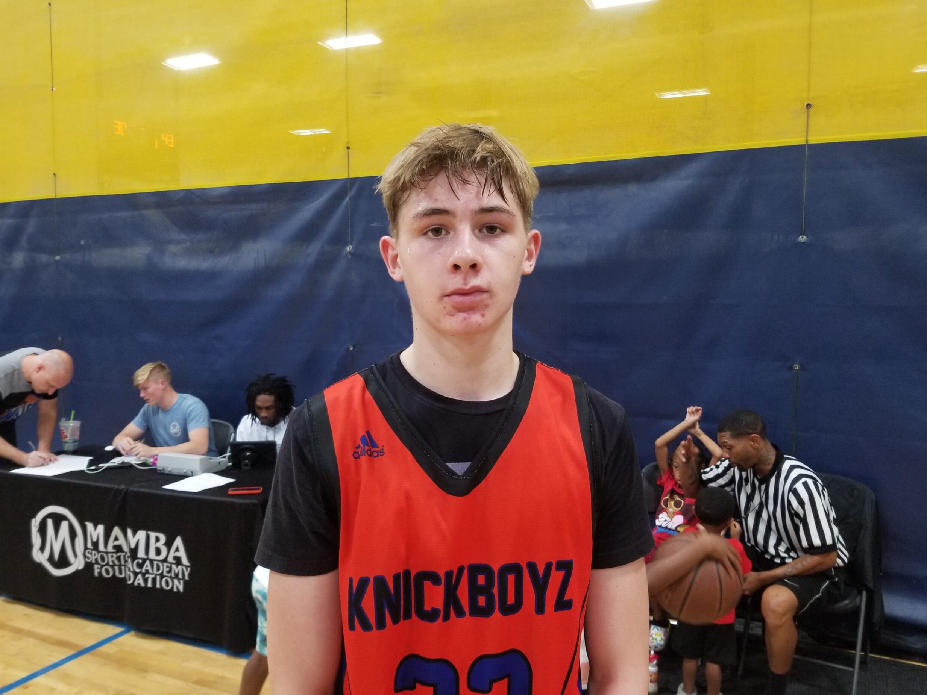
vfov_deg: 51.4
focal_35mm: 27
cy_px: 358
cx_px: 450
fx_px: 723
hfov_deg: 65.3
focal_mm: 4.25
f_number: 1.7
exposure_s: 1/60
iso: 200
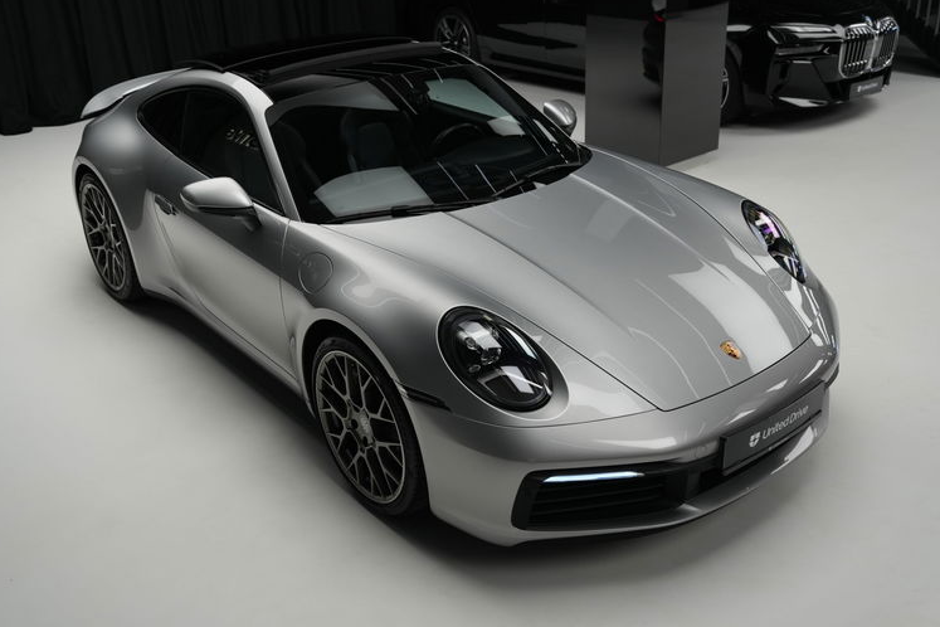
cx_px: 477
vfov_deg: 36.9
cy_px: 306
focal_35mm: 36
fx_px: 940
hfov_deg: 53.1
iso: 500
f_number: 4
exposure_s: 1/40
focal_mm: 35
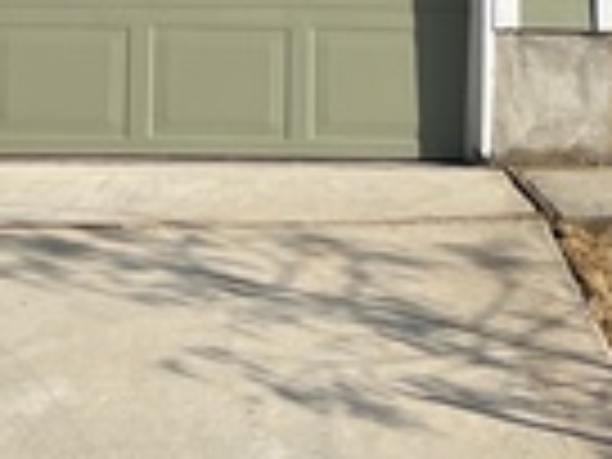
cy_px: -292
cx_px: 207
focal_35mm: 122
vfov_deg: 11.5
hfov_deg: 16.1
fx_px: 2157
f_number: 1.5
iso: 50
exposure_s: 1/3356
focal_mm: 5.7
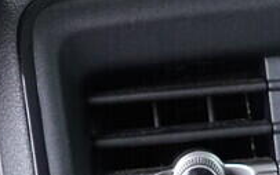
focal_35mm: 260
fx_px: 1985
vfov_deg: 5.0
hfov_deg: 8.0
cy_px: 361
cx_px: 313
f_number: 2.8
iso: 1250
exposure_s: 1/40
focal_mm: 24
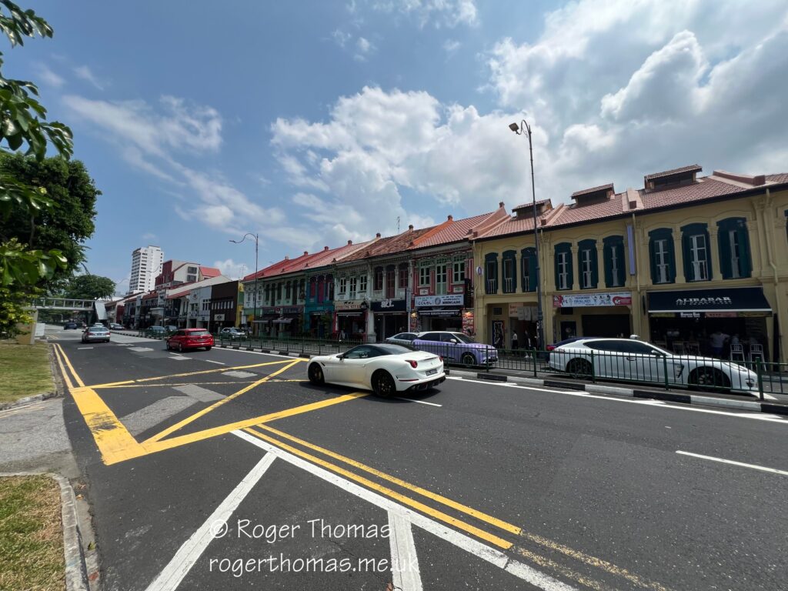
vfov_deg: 89.9
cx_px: 394
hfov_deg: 106.2
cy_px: 296
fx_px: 296
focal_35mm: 13
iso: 32
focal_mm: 1.57
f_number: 1.8
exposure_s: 1/1946
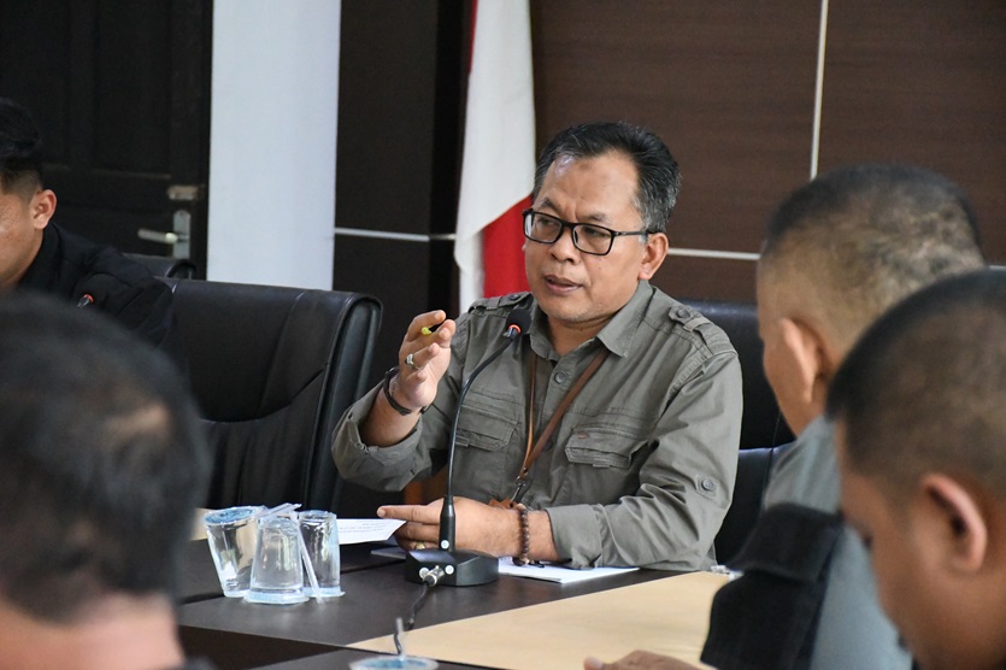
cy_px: 335
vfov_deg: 11.4
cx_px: 503
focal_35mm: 120
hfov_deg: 17.1
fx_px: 3352
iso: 20000
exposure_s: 1/500
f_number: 5.6
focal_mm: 80
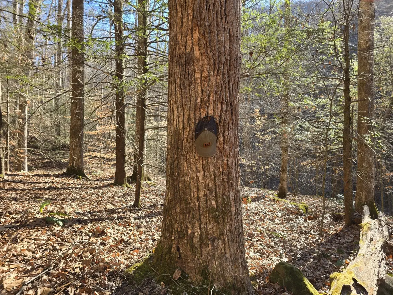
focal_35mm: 23
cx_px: 196
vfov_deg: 58.9
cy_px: 148
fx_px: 261
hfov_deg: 73.9
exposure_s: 1/180
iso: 20
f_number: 1.7
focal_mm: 6.3
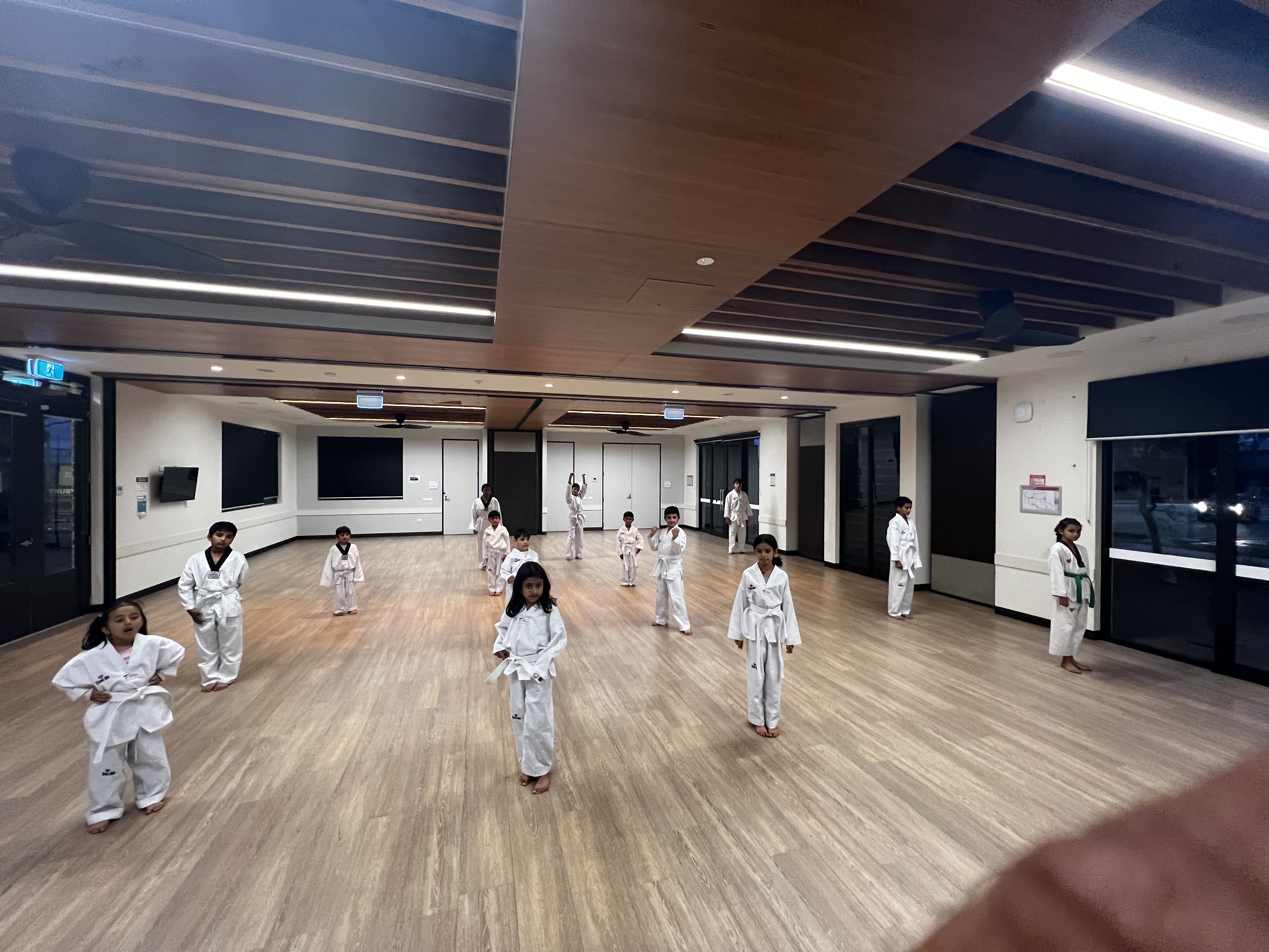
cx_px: 634
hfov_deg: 106.2
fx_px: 477
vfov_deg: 89.9
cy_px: 476
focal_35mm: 13
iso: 400
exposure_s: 1/50
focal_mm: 1.57
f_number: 1.8
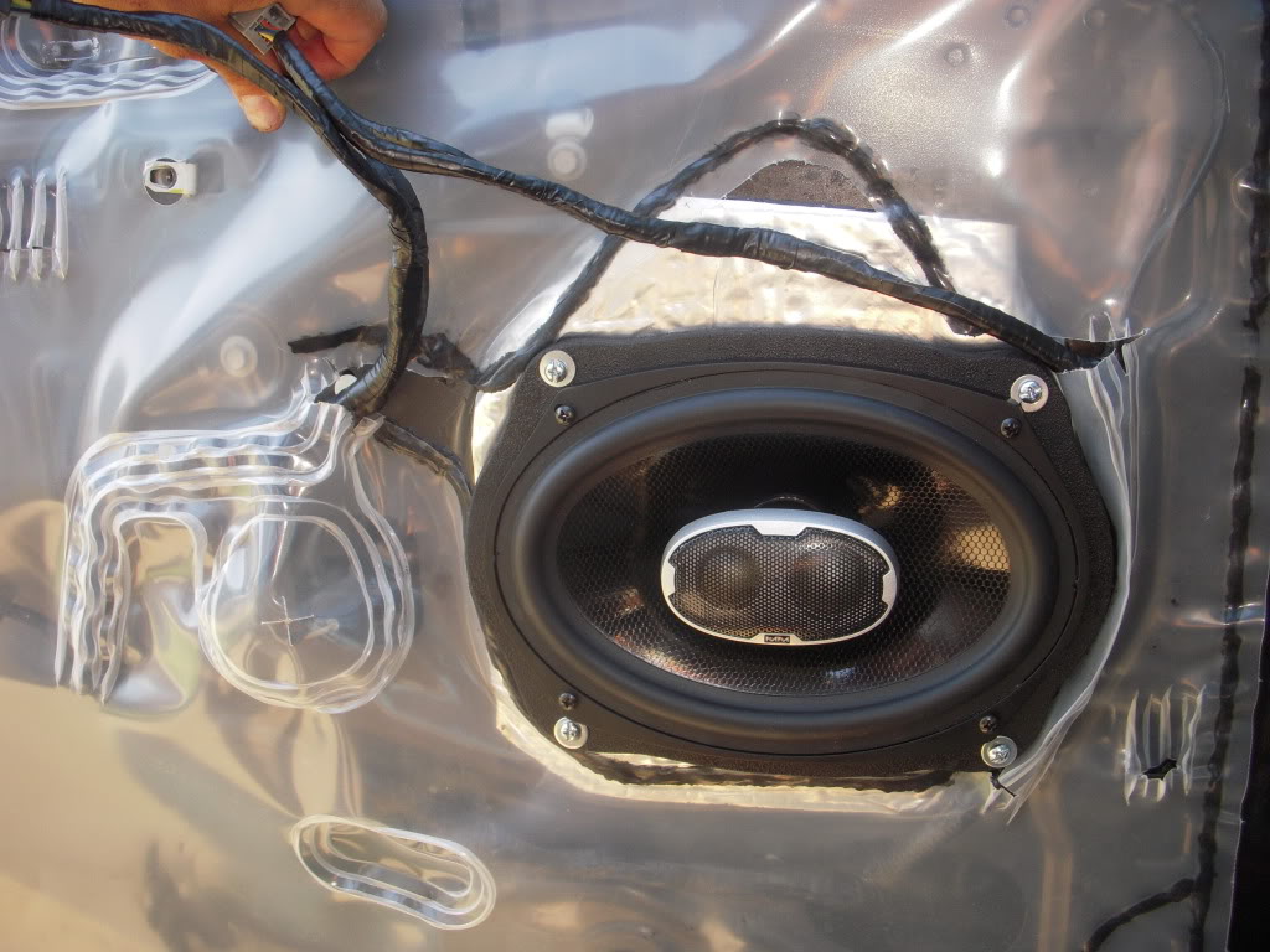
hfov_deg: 49.0
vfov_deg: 37.7
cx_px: 635
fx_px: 1394
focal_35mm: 38
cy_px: 476
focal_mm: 6.3
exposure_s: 1/40
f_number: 3.3
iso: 100
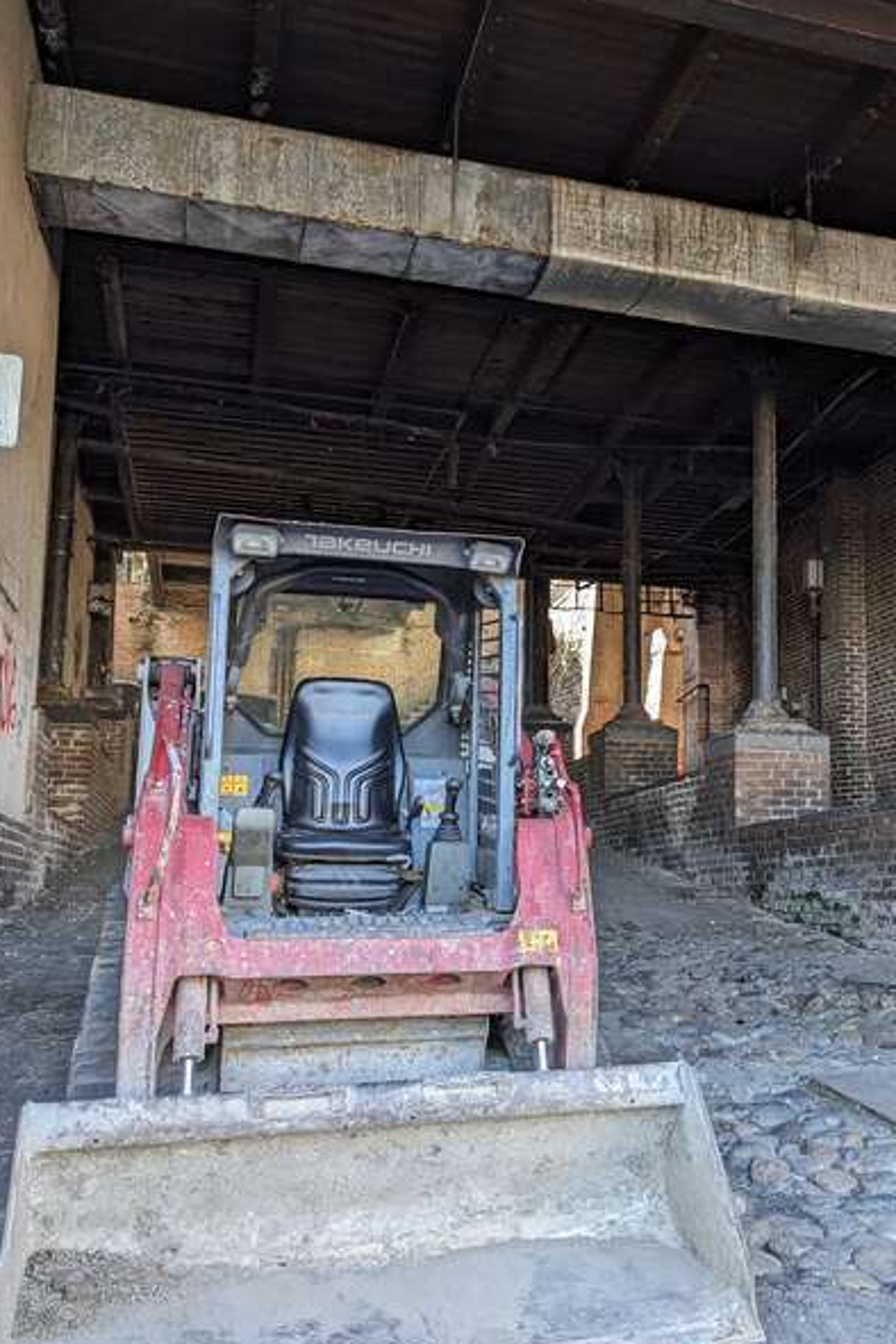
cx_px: 787
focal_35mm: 38
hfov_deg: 33.4
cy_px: 675
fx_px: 1419
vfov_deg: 50.7
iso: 63
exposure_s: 1/120
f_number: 1.73
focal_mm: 4.38
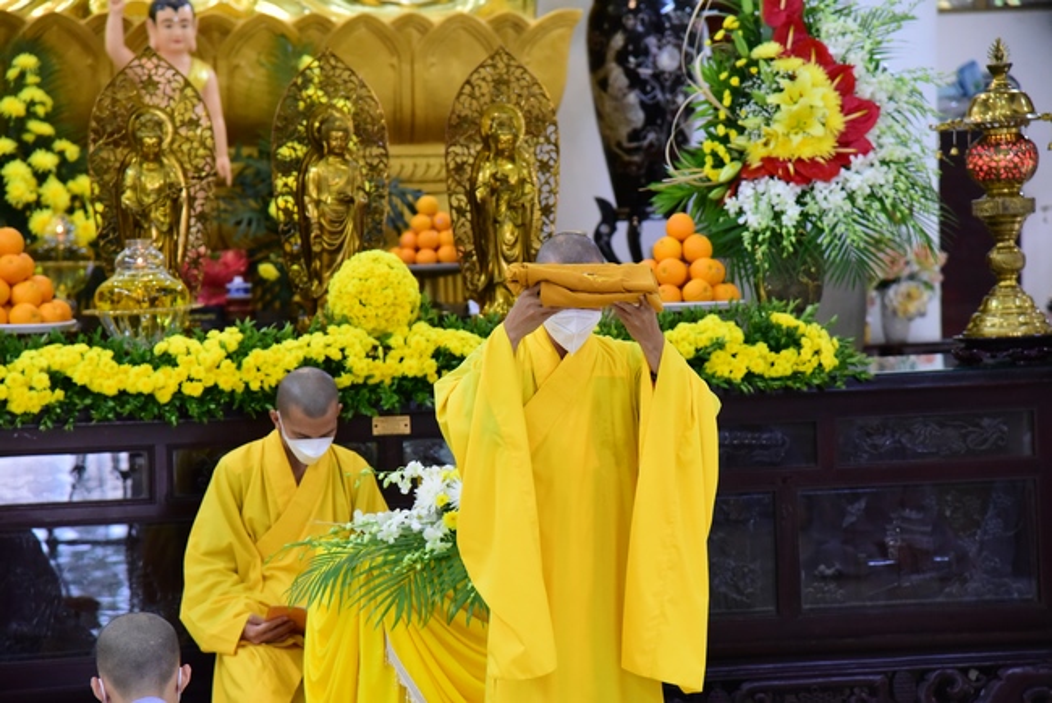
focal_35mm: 120
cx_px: 526
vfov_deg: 11.4
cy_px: 352
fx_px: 3508
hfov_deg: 17.1
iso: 6400
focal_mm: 120
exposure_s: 1/125
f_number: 5
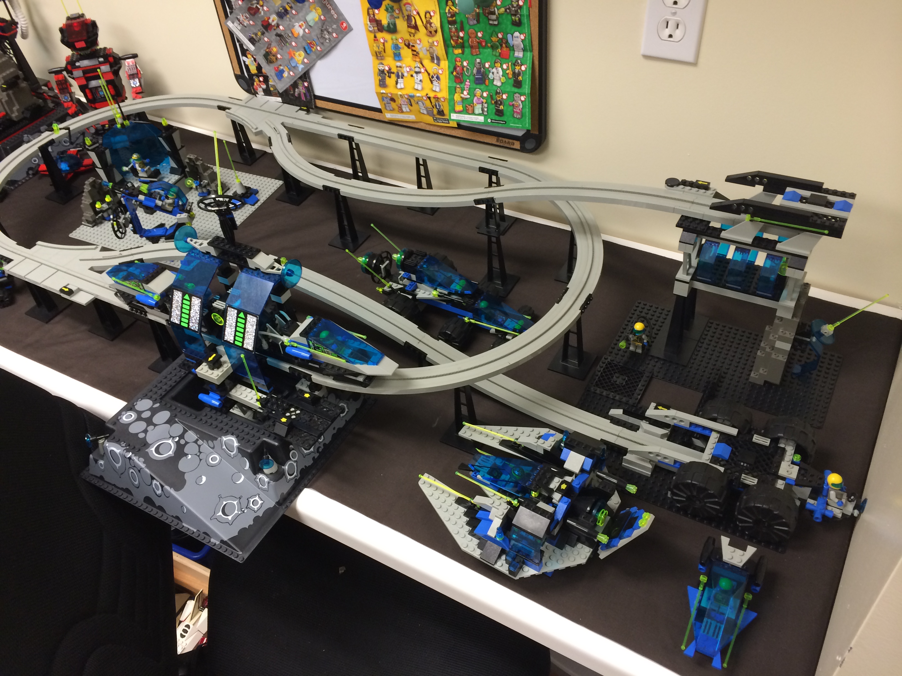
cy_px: 338
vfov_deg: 46.8
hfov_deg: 60.0
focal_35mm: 30
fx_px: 782
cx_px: 451
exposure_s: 1/30
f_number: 2.2
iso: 125
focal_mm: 4.12
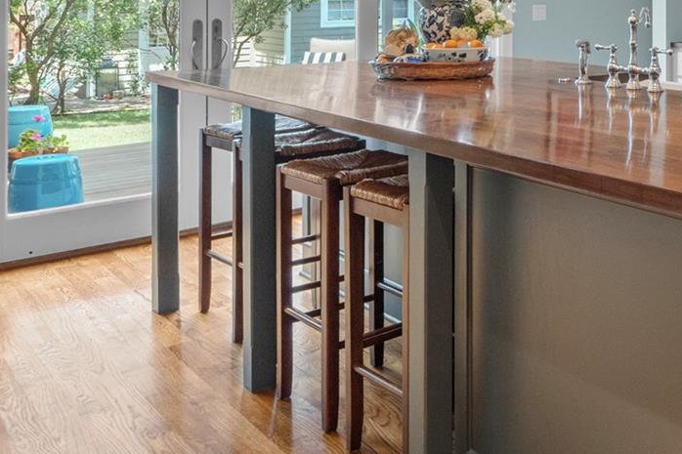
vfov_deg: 28.6
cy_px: 0
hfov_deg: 38.7
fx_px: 833
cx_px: 703
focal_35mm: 44
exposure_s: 1.6
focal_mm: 10
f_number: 11
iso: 250
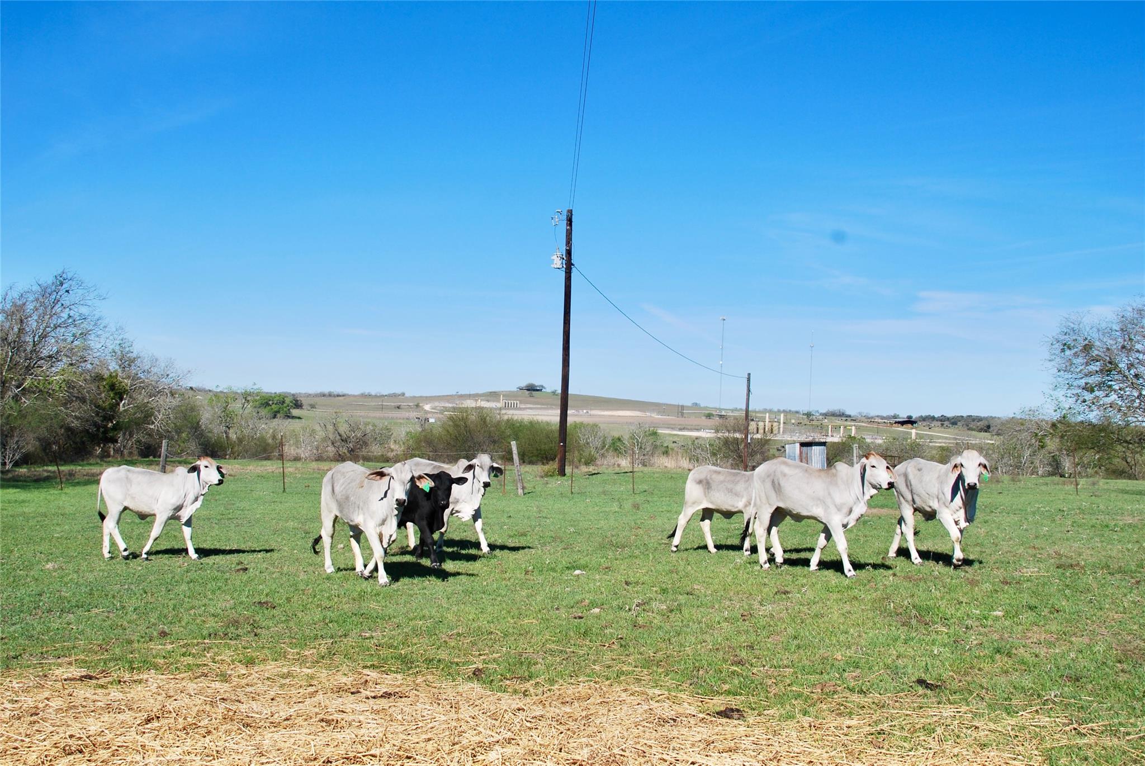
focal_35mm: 38
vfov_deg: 35.6
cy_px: 383
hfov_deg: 51.2
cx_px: 572
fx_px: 1194
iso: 100
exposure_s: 1/320
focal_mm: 25
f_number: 9
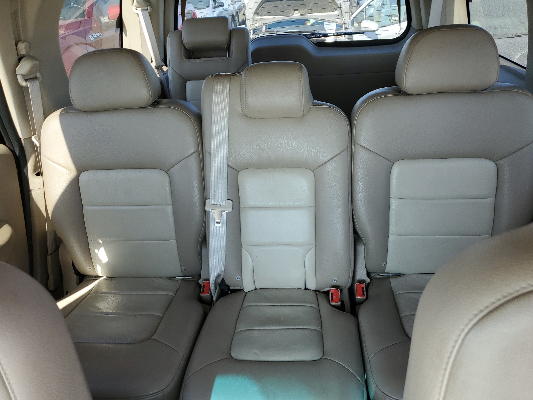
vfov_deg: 53.1
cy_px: 200
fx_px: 400
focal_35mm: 26
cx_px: 266
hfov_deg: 67.3
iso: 50
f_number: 1.5
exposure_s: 1/128
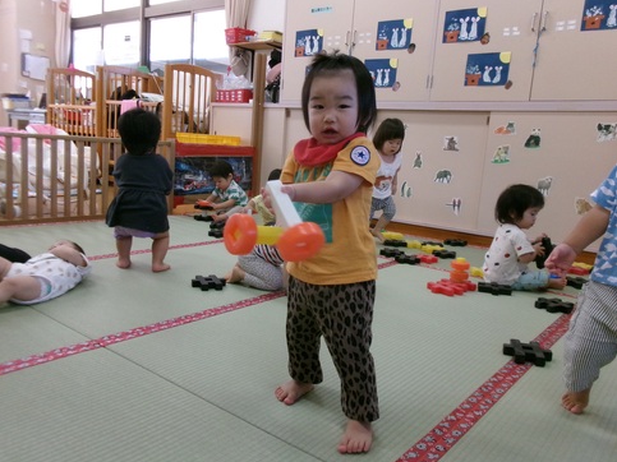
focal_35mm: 29
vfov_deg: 48.2
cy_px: 232
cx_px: 299
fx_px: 517
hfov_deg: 61.7
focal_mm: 5.1
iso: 502
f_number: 3.9
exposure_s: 1/125
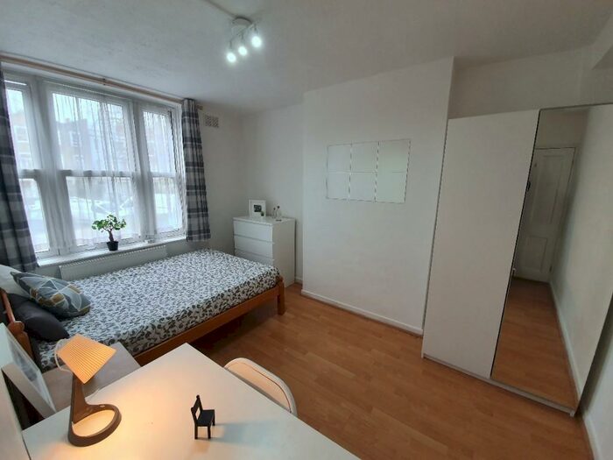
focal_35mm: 13
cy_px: 230
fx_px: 230
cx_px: 306
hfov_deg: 106.2
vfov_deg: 89.9
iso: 125
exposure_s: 1/50
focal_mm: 1.8
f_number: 2.2
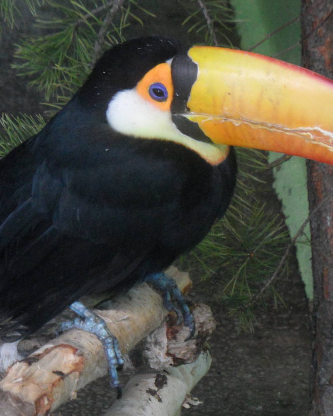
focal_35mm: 239
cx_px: 153
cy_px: 199
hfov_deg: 6.5
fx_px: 2944
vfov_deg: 8.1
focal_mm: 24.6
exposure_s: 1/6
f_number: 4.4
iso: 400
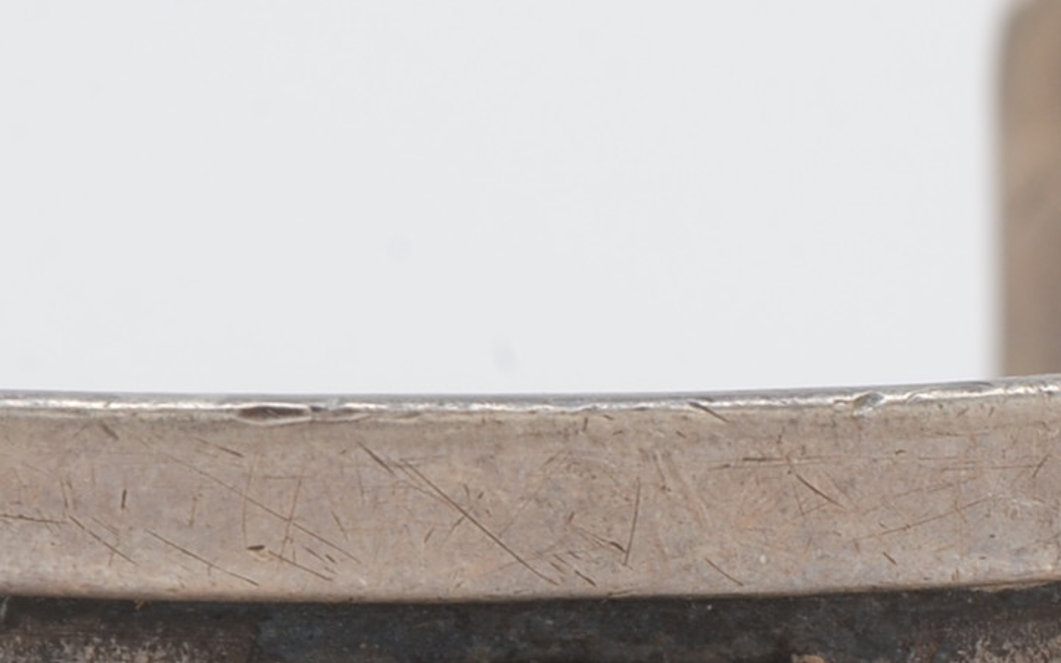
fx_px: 12831
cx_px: 1403
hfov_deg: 4.7
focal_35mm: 444
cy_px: 949
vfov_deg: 3.0
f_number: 16
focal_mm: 85
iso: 200
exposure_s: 1/125
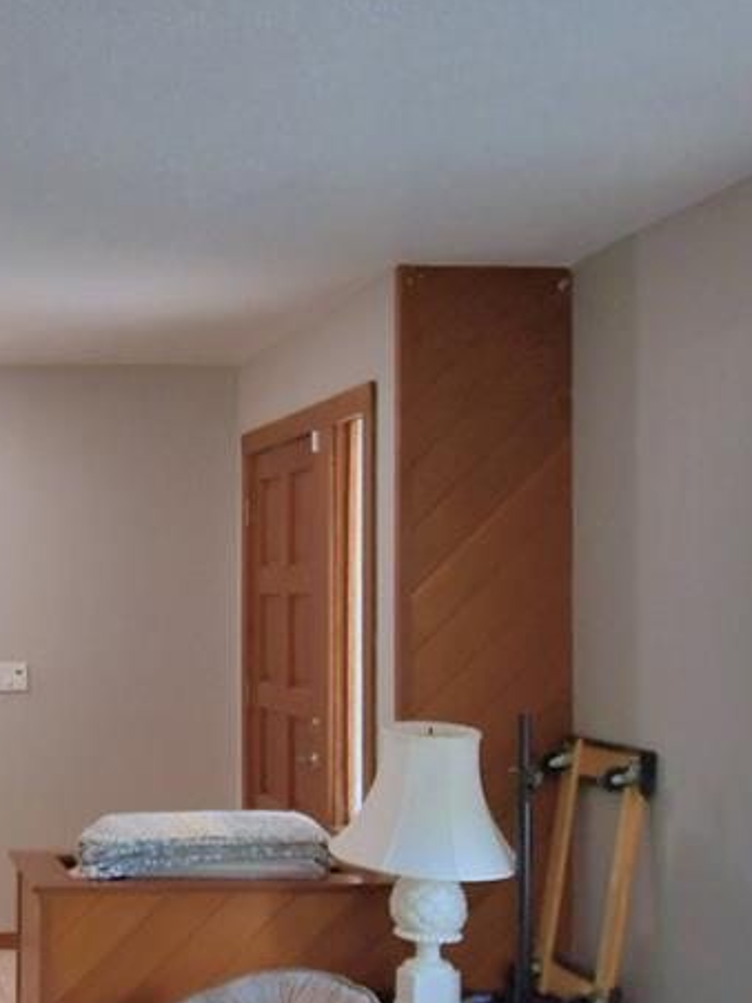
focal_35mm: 51
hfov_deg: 26.1
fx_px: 1477
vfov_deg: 37.3
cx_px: -95
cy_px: 608
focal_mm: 10
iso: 450
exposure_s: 1/30
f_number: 4.5
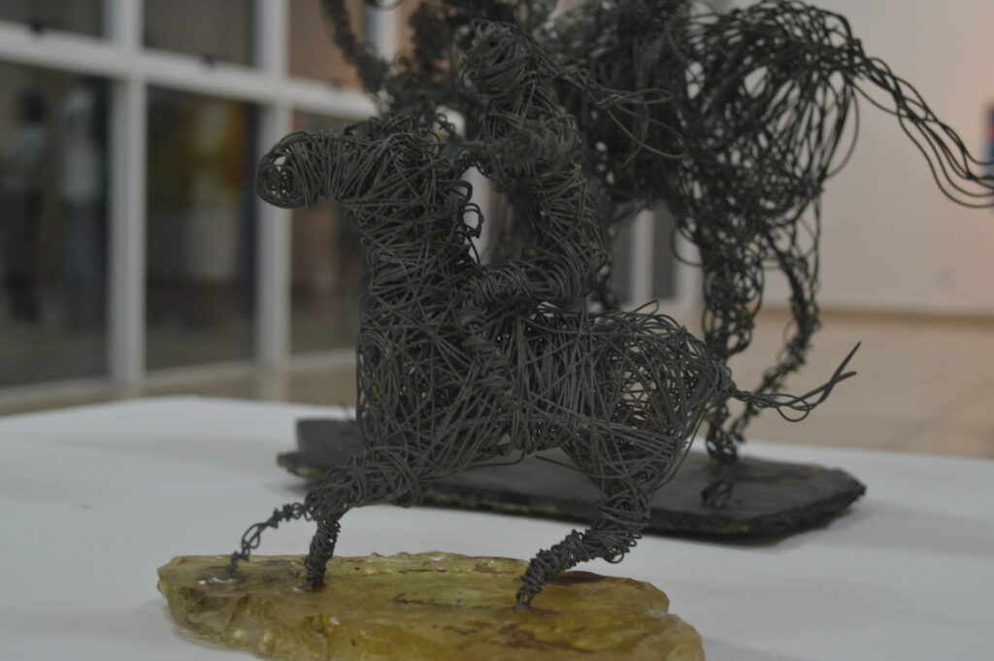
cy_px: 330
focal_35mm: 51
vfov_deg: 26.4
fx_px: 1407
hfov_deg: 38.9
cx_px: 497
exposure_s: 1/20
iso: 800
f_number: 6.3
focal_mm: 34
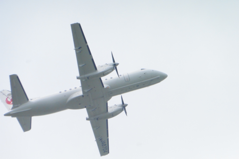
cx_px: 119
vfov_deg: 3.2
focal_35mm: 427
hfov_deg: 4.8
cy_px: 80
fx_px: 2835
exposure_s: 1/2000
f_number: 6
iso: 400
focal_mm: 73.1
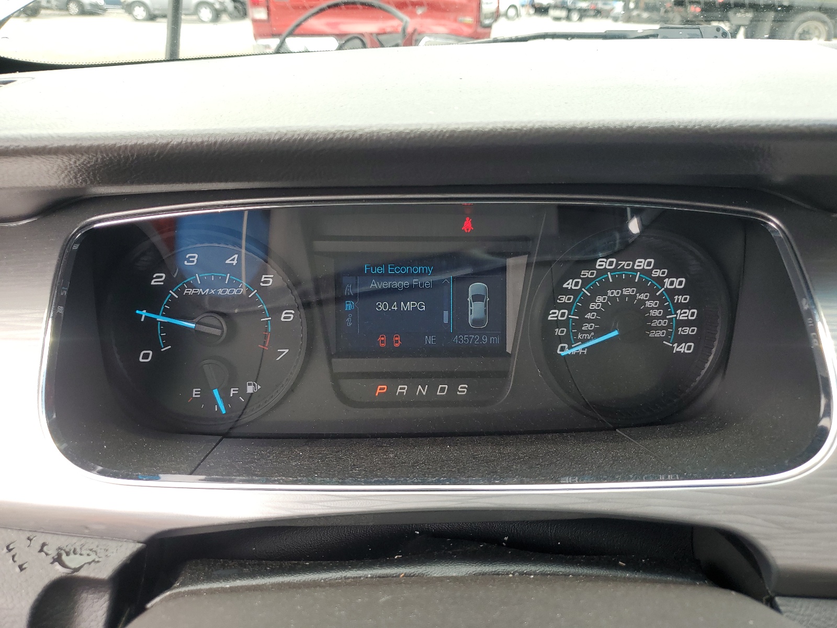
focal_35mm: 26
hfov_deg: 67.3
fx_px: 629
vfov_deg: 53.1
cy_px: 314
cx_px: 418
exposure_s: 1/250
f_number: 1.5
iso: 50
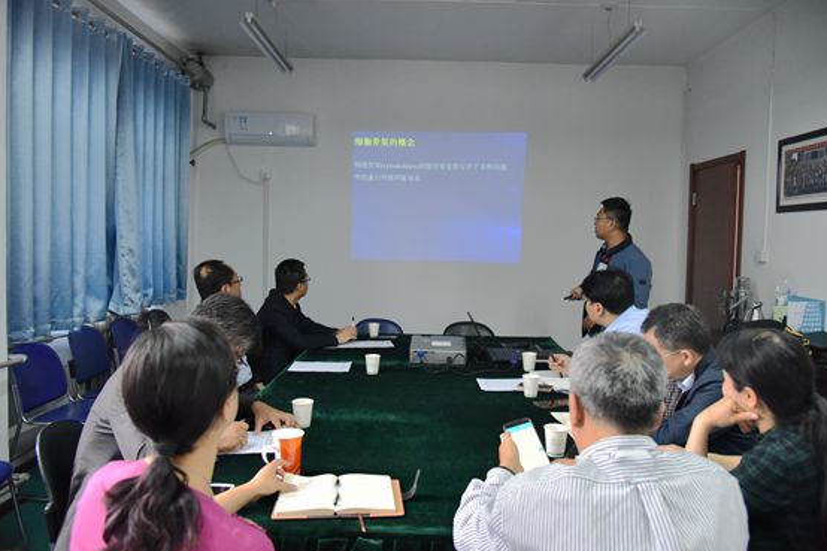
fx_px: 597
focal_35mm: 26
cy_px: 263
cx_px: 422
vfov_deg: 49.5
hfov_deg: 69.4
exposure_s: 1/125
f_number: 4
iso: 4500
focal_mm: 24
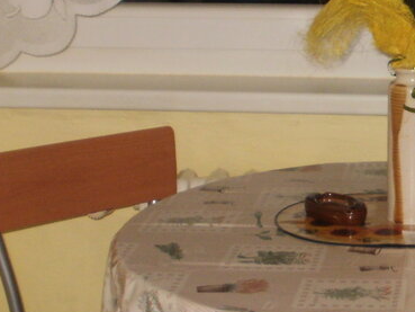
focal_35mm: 117
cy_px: 178
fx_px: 1403
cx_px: 522
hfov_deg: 16.0
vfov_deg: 12.7
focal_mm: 6.3
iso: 125
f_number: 3.5
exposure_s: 1/30
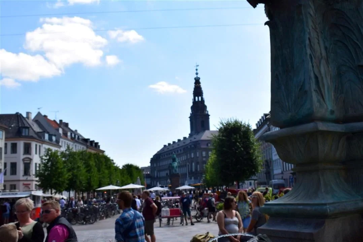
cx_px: 182
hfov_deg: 51.3
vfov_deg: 35.5
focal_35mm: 38
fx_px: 378
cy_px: 121
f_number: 11
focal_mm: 25
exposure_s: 1/500
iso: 320
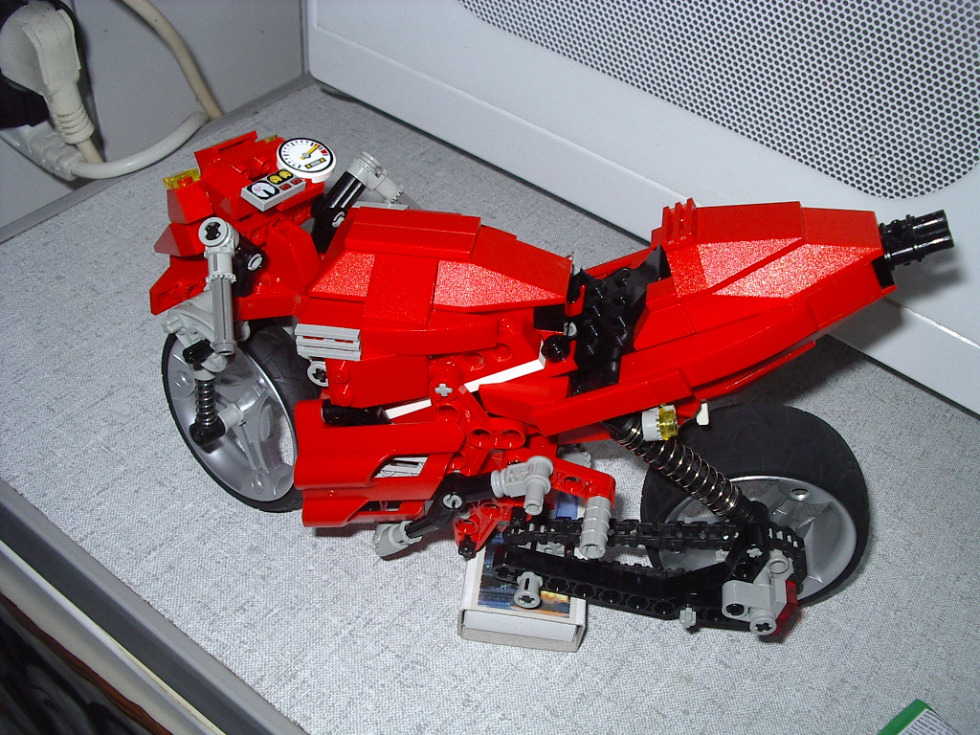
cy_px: 368
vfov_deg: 37.7
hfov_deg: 49.0
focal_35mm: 38
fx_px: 1076
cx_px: 490
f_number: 4.8
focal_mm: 5.8
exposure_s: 1/60
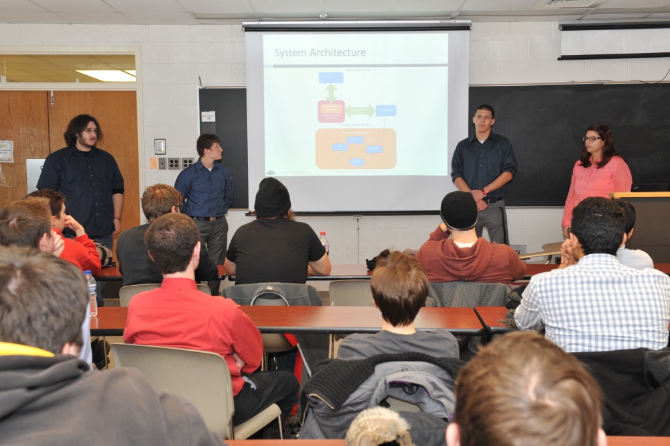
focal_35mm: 42
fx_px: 781
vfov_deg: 31.8
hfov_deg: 46.4
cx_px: 335
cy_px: 223
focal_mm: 42
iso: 1600
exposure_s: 1/60
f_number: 7.1
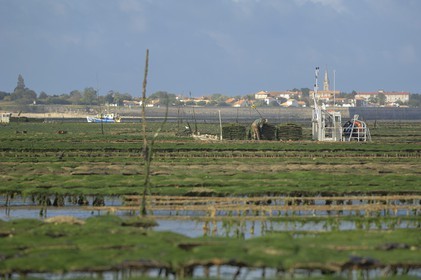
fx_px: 3505
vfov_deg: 4.6
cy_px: 140
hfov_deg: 6.9
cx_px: 210
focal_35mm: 300
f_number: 4
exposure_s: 1/400
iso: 100
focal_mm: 200
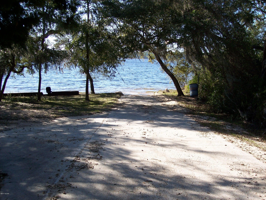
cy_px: 100
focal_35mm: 39
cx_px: 133
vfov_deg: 36.8
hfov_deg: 47.9
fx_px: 300
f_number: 3.4
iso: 100
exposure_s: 1/500
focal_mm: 8
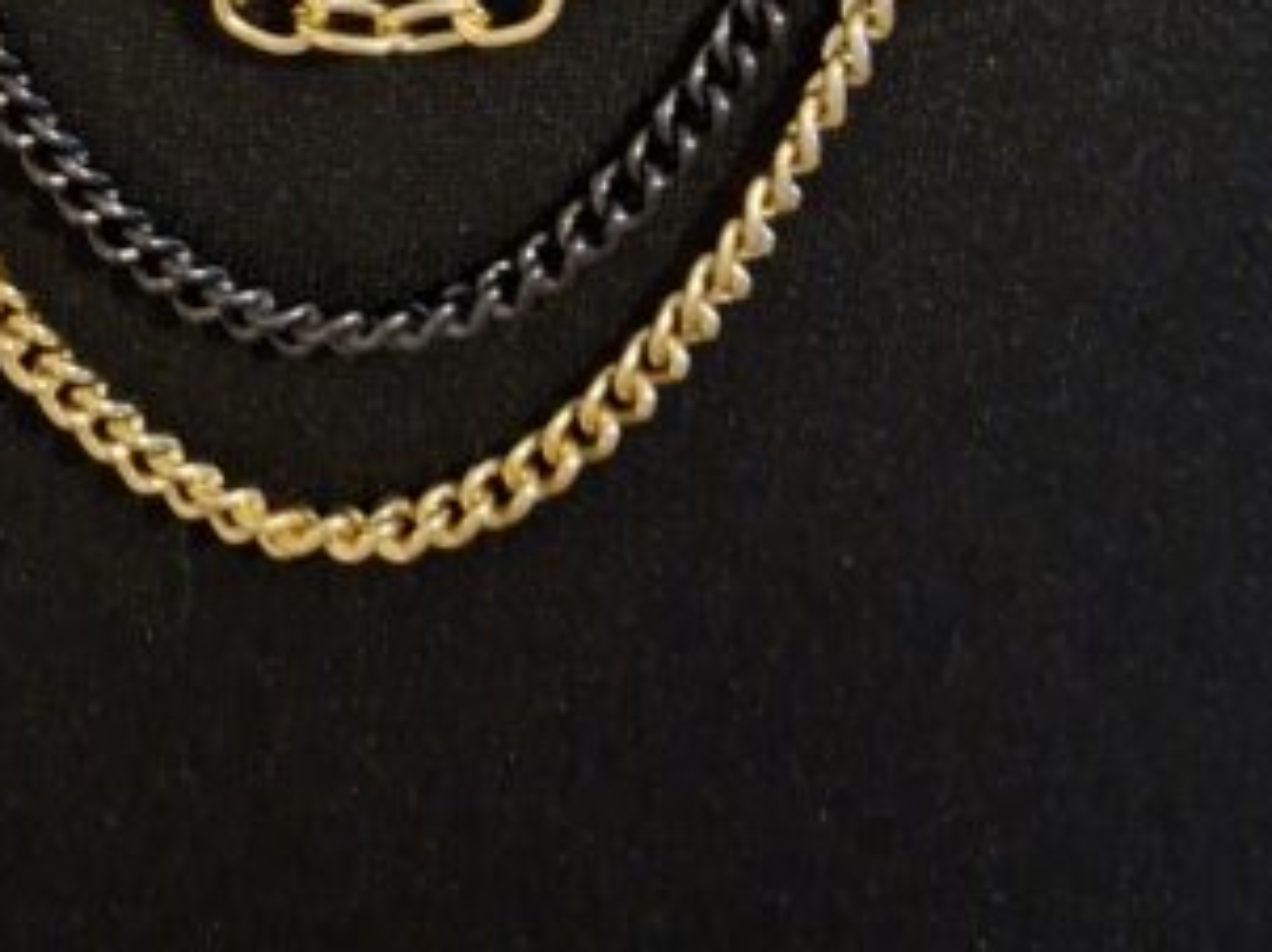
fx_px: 2864
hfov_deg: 24.9
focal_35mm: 78
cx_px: 425
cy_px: -1167
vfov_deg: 14.3
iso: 1250
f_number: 1.8
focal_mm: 5.54
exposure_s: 1/14
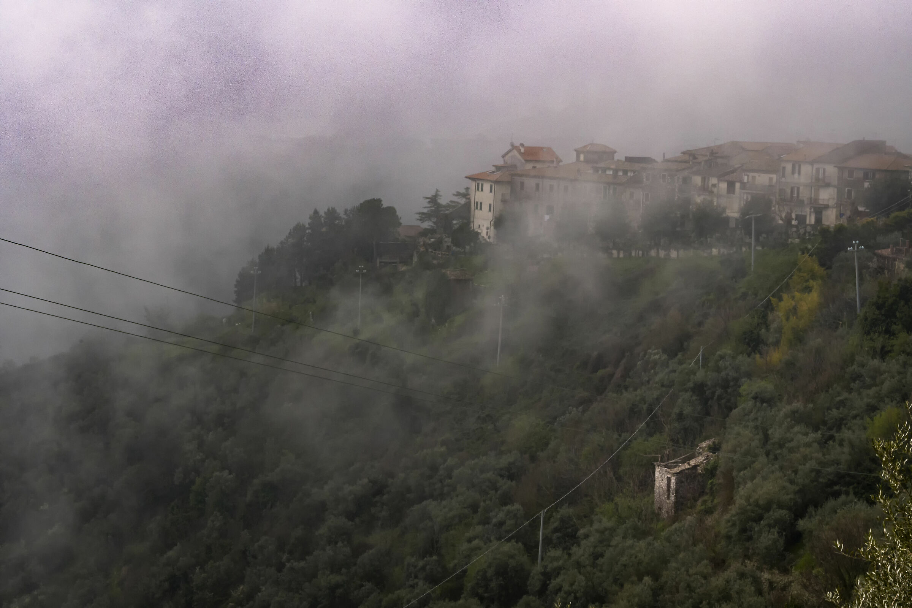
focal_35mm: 90
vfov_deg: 15.2
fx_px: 2280
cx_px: 456
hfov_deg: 22.6
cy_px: 304
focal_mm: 60
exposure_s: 1/125
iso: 500
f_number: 29
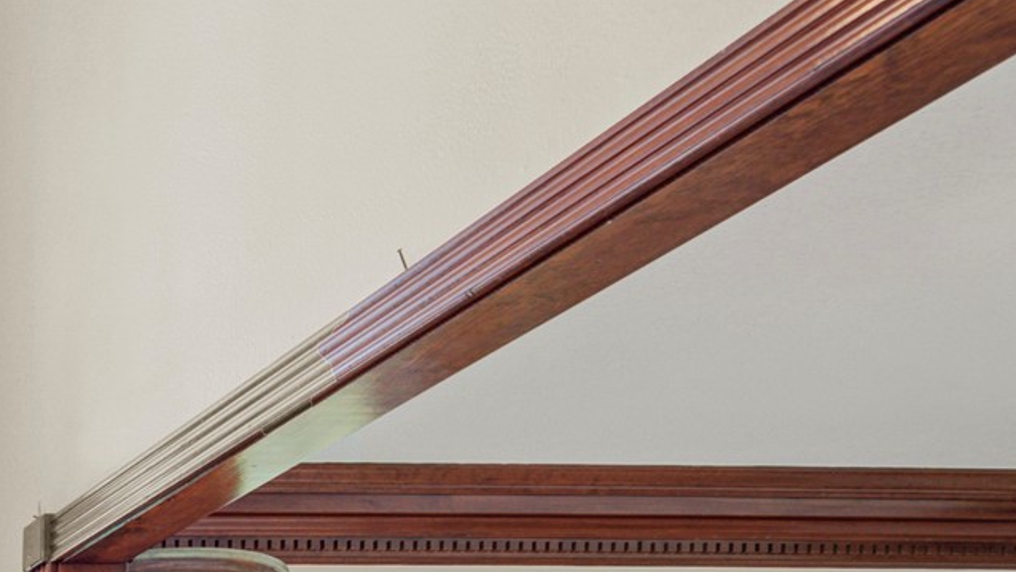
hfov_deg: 24.7
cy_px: 1018
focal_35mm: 57
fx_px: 1536
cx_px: -627
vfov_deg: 17.3
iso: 200
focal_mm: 16
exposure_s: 1/5
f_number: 8
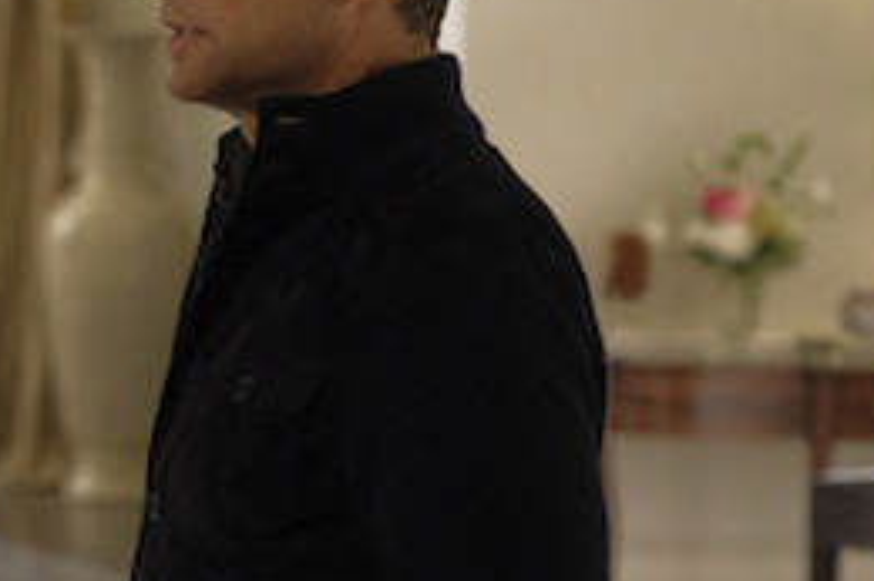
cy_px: 447
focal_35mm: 249
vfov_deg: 5.5
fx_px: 6041
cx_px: -185
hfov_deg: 8.2
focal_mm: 55
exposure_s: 1/200
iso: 2500
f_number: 2.8
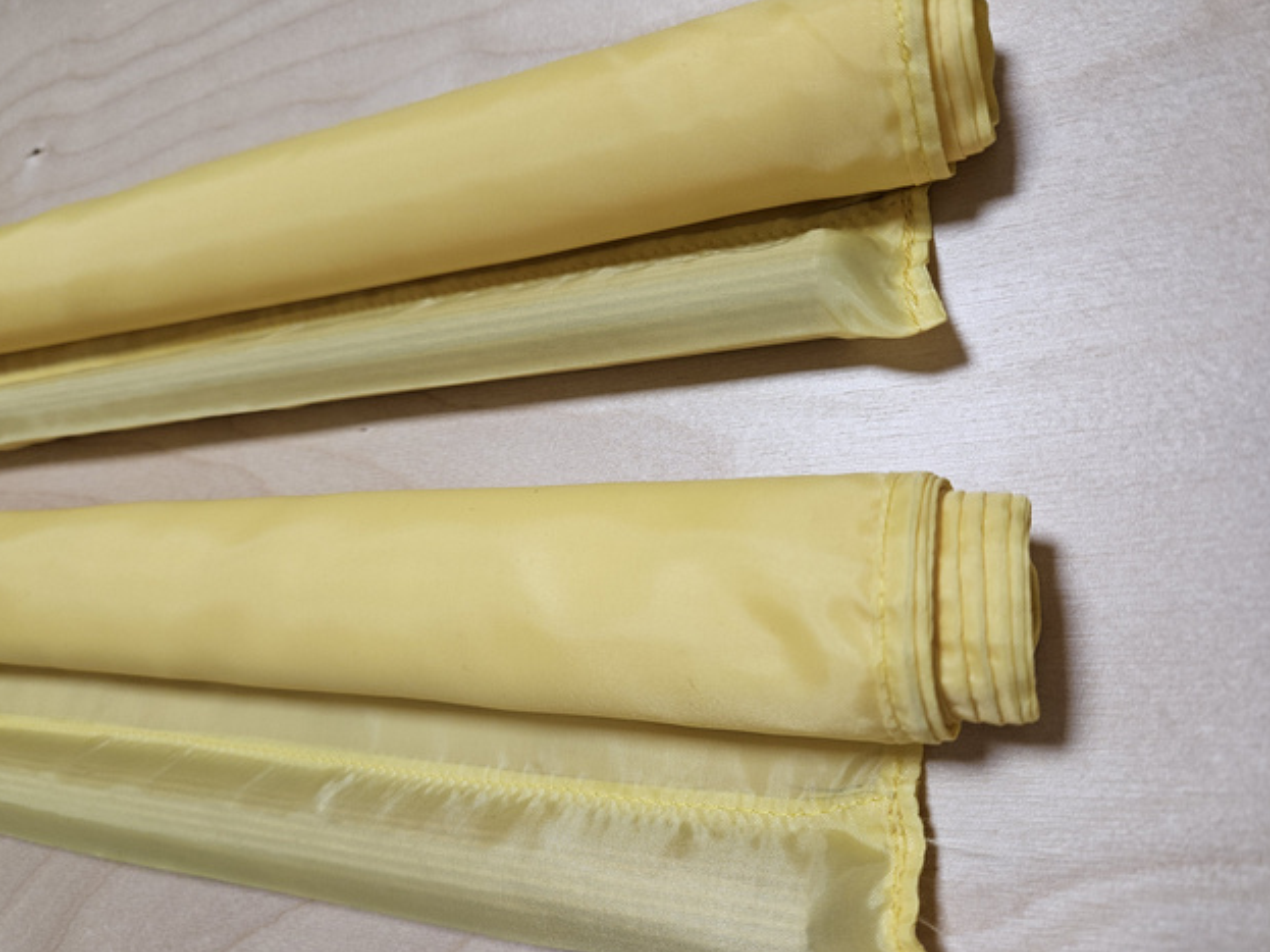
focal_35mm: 24
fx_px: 880
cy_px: 478
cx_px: 616
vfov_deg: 56.8
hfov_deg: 71.6
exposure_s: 1/100
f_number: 1.8
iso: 100
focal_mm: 5.4
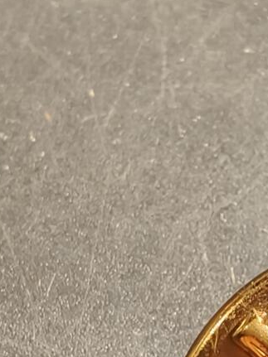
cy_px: 660
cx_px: 429
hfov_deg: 14.2
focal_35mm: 96
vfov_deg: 16.7
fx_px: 991
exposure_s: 1/50
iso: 400
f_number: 2
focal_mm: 2.32
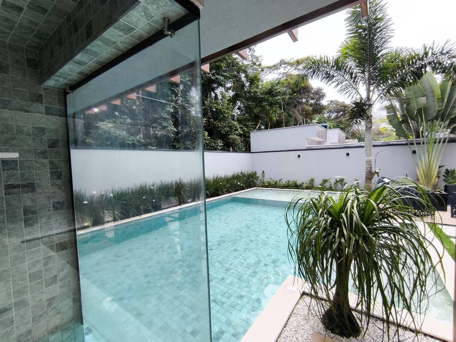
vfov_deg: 78.1
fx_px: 211
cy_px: 171
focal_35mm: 16
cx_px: 228
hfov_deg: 94.5
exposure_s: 1/712
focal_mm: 1.65
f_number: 2.2
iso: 50
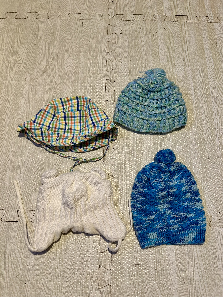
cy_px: 148
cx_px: 112
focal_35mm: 26
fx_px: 223
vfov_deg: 67.3
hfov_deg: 53.1
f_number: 1.5
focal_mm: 5.7
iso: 320
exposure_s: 1/60
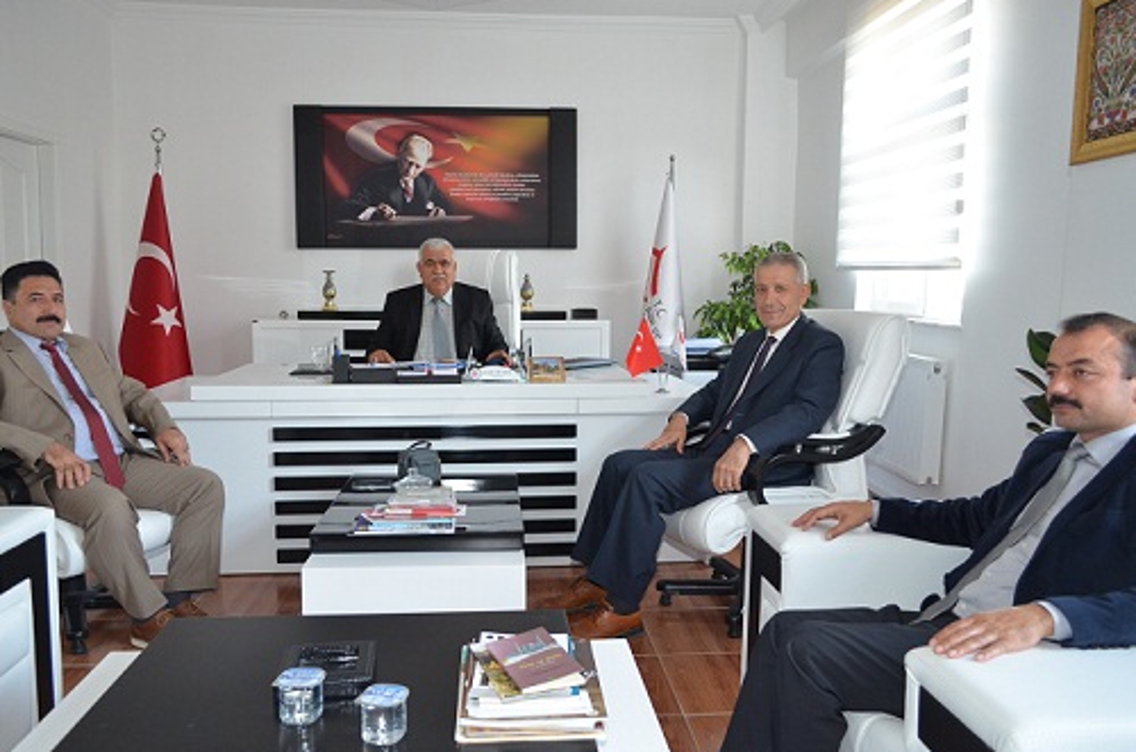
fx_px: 882
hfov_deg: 65.6
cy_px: 376
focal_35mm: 28
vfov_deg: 46.2
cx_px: 552
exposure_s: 1/60
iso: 1000
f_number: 4
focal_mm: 18
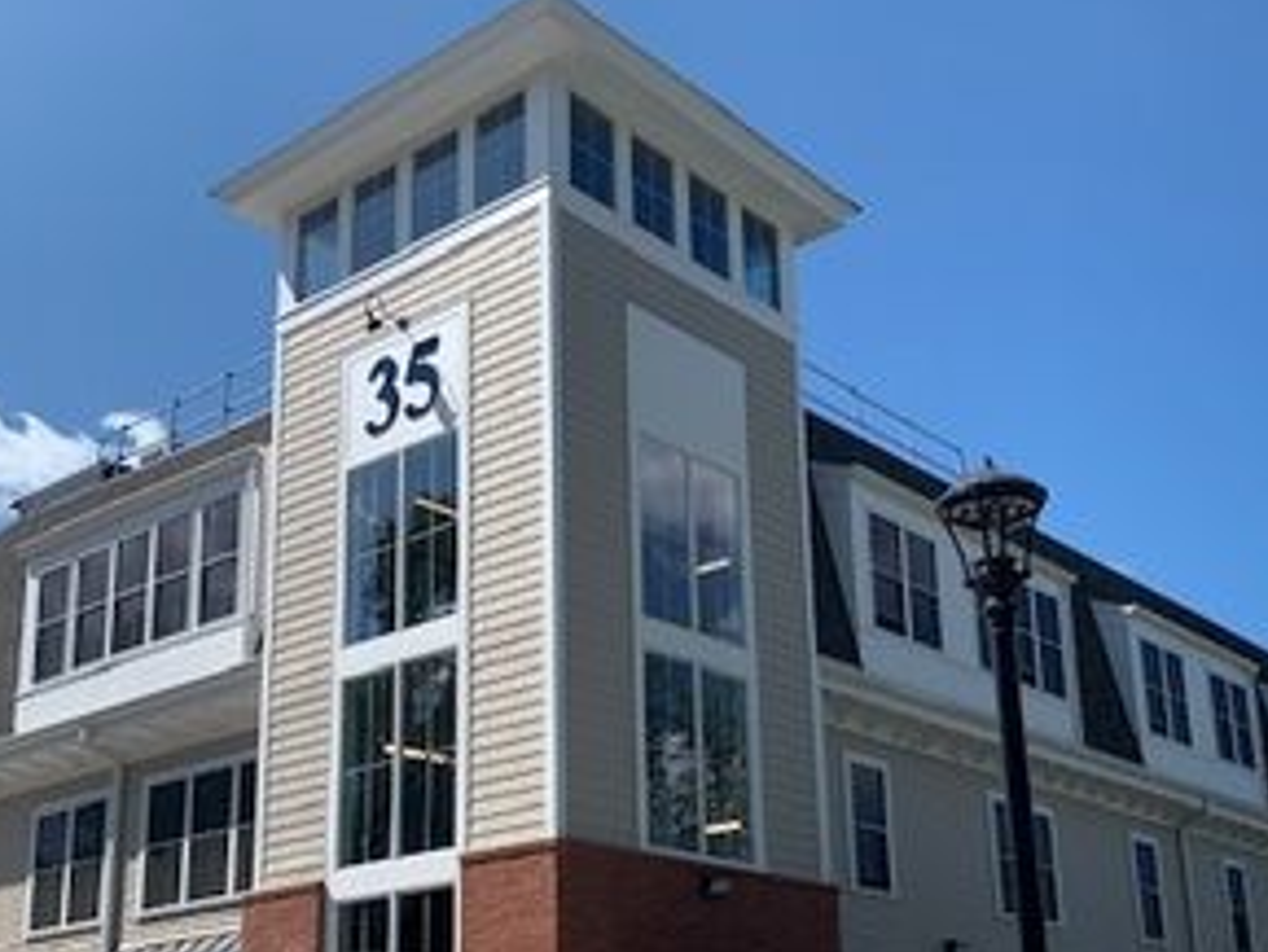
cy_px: 669
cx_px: 649
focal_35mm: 45
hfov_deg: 42.1
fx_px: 1649
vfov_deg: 31.8
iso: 25
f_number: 1.8
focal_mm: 4.25
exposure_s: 1/2833
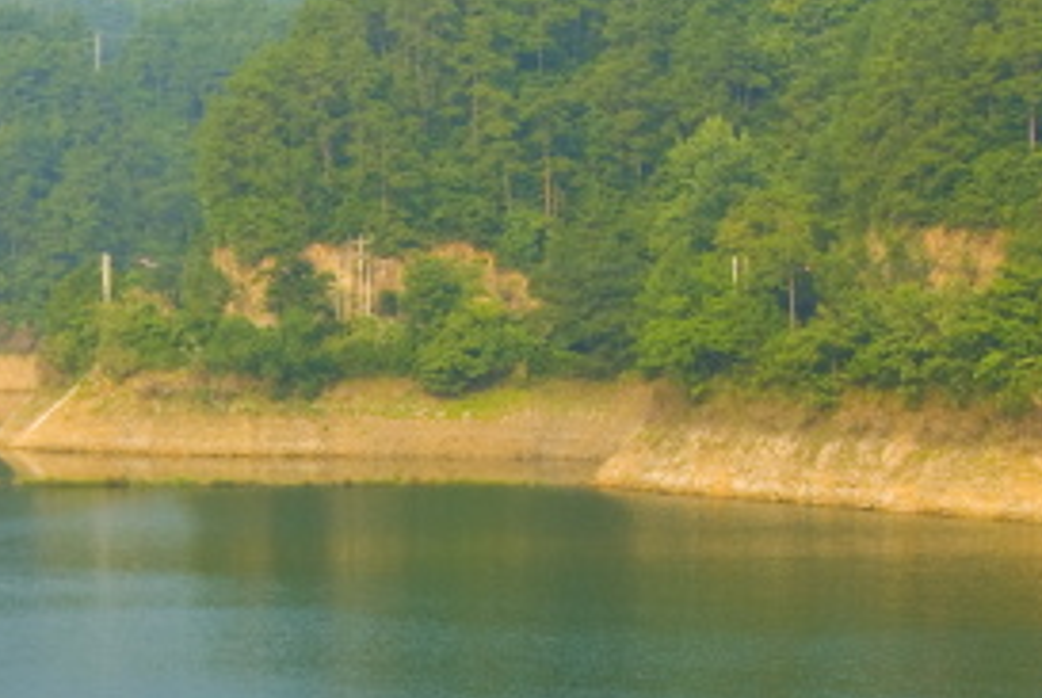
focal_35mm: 135
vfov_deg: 10.2
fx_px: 3914
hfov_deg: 15.1
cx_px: 244
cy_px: 608
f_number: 7.1
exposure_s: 1/200
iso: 100
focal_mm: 24
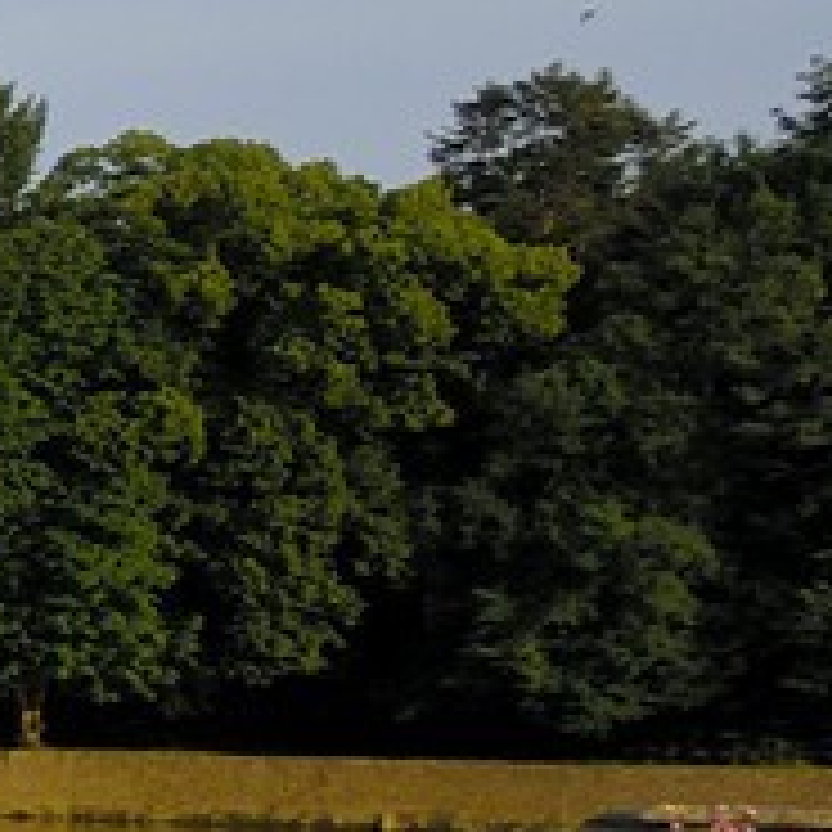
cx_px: -2730
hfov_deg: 7.5
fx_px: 3589
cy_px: 729
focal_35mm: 132
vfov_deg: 13.1
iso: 100
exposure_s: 1/125
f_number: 9.5
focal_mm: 12
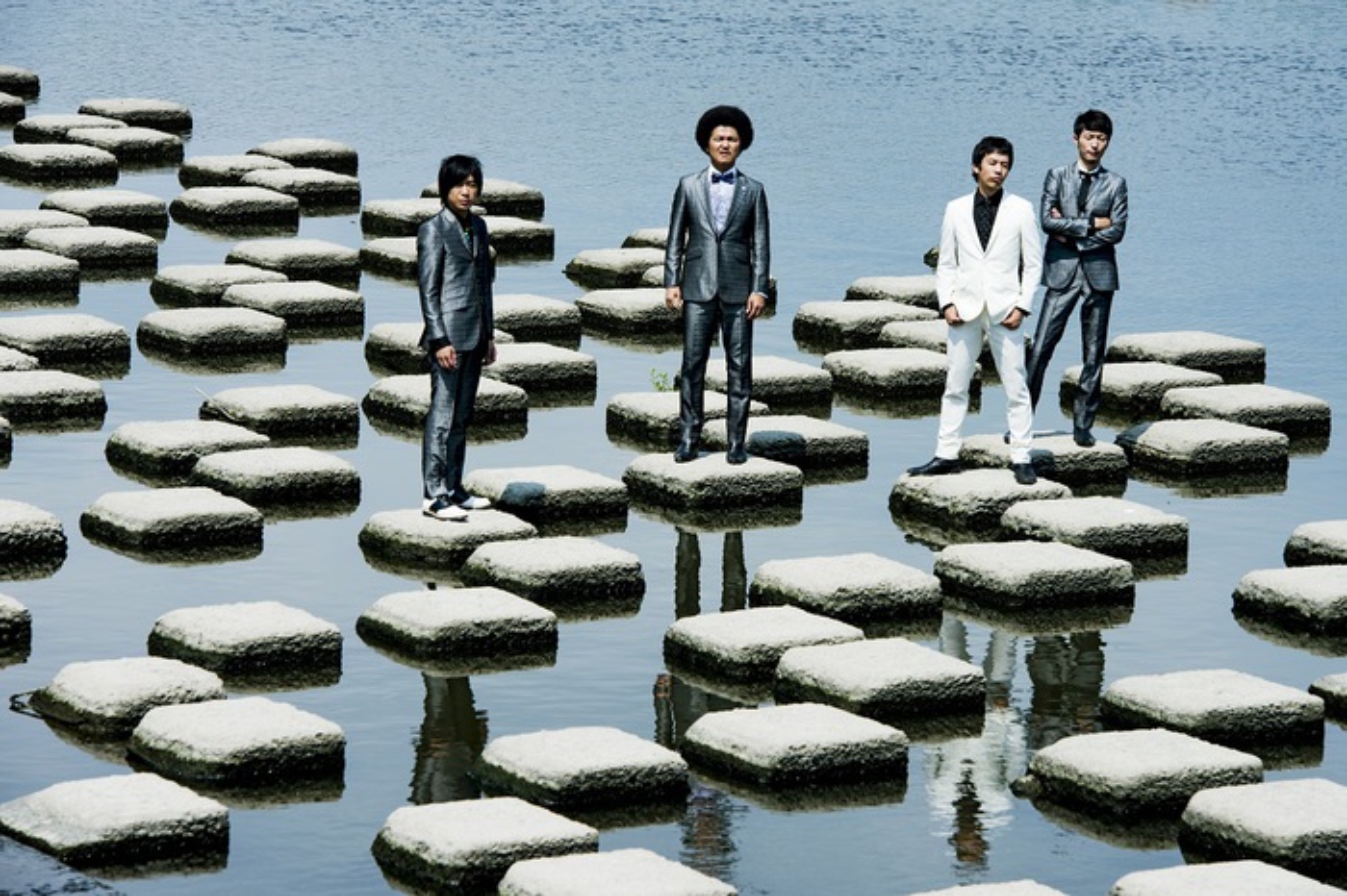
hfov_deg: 13.7
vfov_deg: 9.1
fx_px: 5610
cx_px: 674
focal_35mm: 150
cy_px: 448
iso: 100
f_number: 11
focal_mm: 150
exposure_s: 1/320
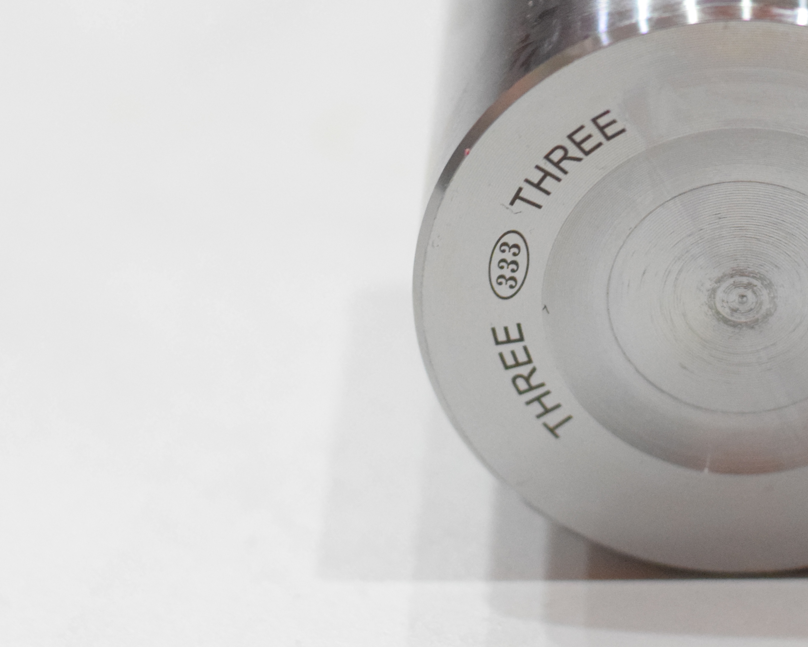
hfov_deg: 11.7
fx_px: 3898
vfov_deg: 9.5
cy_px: 157
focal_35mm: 163
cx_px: 748
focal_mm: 50
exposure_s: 1/125
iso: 3200
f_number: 3.2
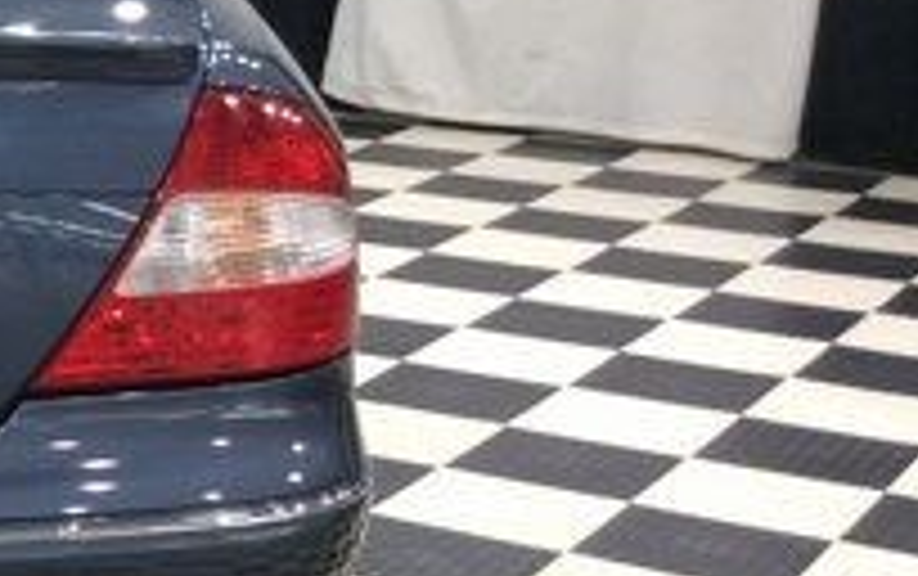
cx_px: -477
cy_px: 360
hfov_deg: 17.5
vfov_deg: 12.4
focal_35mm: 106
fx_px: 2655
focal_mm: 3.3
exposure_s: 1/24
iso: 50
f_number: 2.4
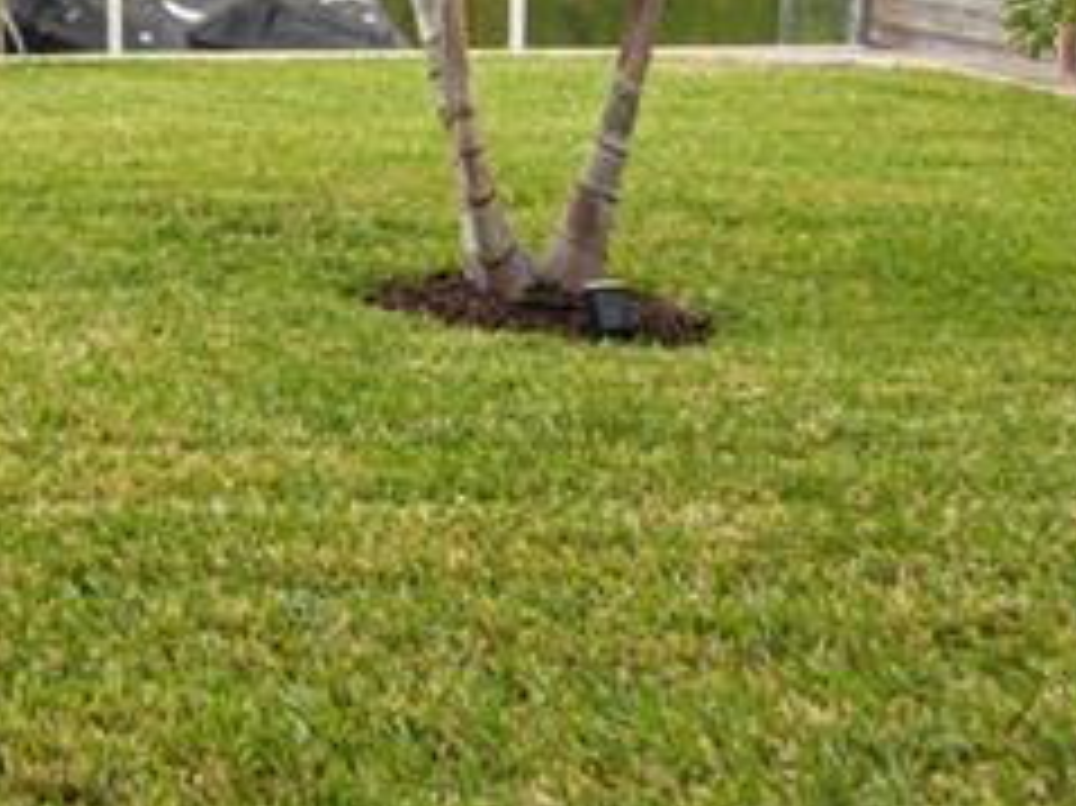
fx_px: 2051
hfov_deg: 22.4
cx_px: -657
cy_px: -243
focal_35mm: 66
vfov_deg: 20.3
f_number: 8
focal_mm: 16
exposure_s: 1/500
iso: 400
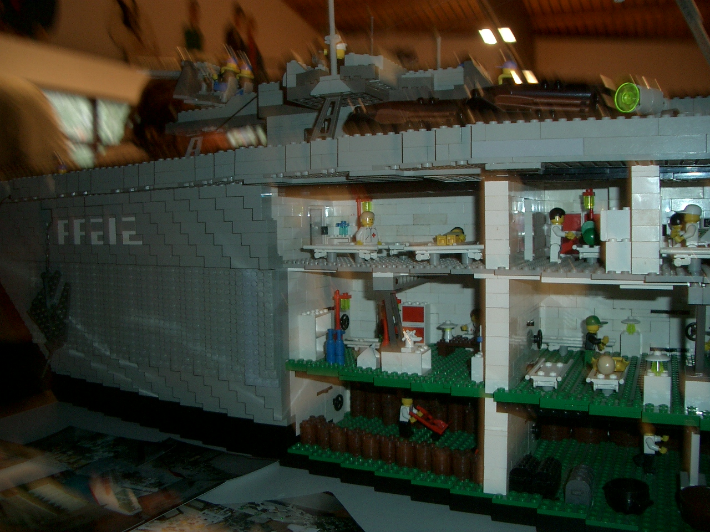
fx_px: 718
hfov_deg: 52.6
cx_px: 355
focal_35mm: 35
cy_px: 266
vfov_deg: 40.7
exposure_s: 1/40
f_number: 2.6
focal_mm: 5.8
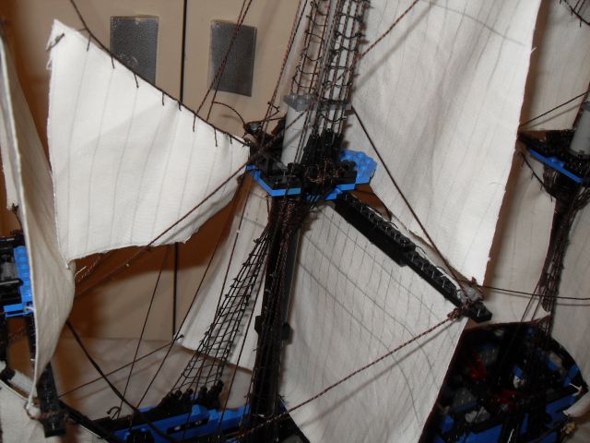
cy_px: 222
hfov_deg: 50.1
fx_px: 631
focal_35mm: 37
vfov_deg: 38.7
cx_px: 295
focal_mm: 6.3
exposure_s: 1/45
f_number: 2.8
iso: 100
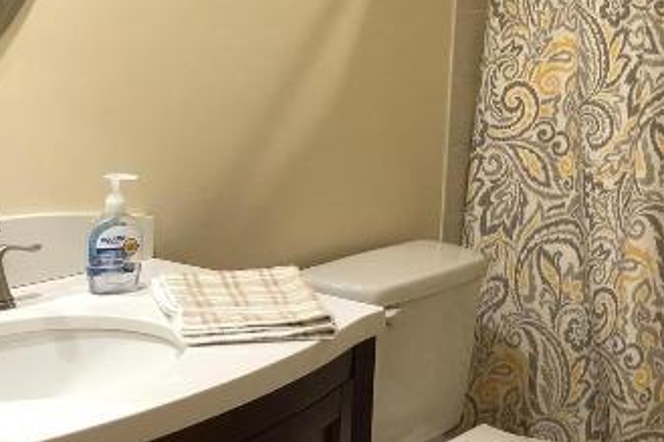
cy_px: 186
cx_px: 410
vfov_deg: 20.0
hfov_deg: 29.6
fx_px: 1254
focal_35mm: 68
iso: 40
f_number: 1.8
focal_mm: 4
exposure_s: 1/20
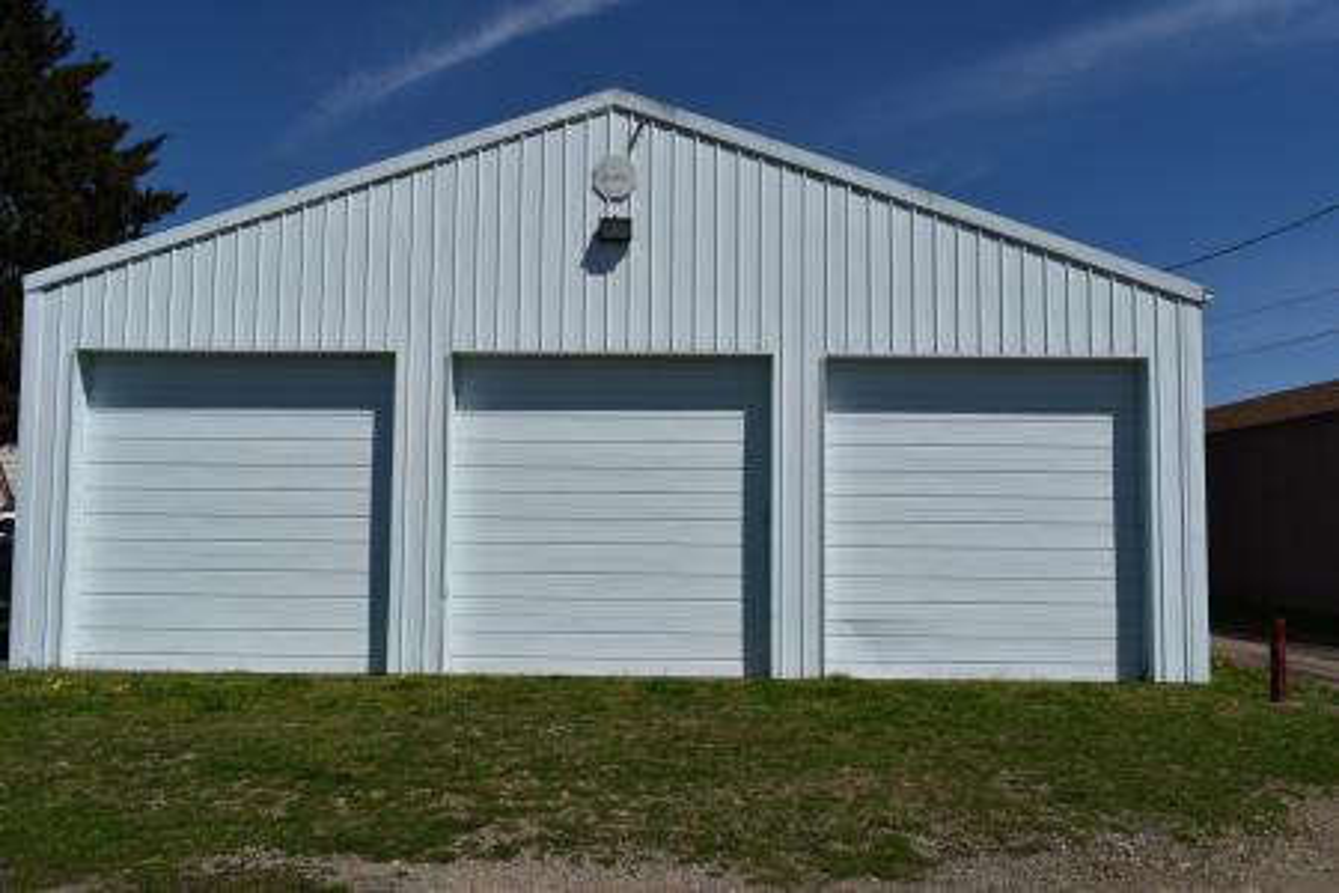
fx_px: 1004
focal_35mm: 27
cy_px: 446
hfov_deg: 67.4
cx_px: 670
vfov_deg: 47.9
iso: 100
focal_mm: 18
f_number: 11
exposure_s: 1/500
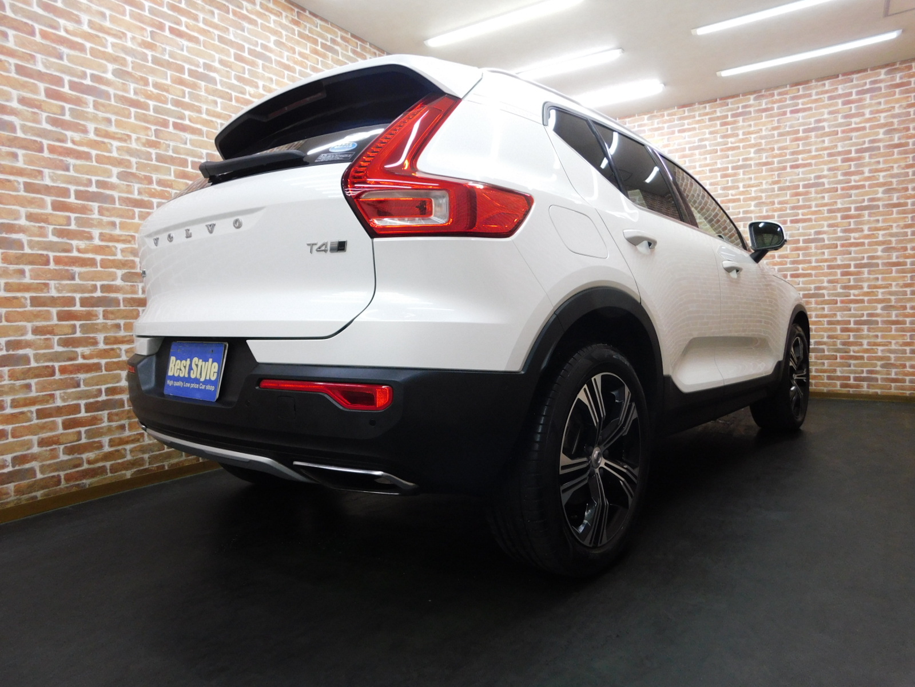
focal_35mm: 23
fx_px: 608
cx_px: 458
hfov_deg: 73.9
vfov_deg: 58.9
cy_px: 344
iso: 220
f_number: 3
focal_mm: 4
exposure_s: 1/30
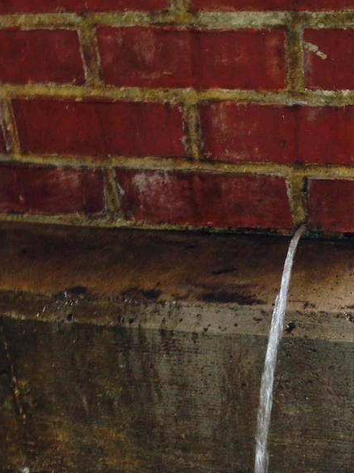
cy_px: 469
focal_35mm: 73
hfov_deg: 19.9
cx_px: 304
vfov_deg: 25.4
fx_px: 996
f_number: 2.4
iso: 50
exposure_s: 1/24
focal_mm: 4.12
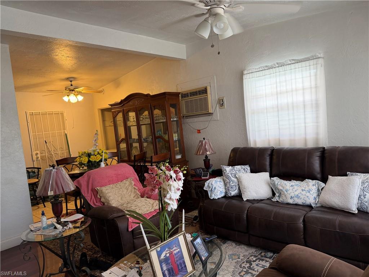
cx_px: 184
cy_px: 138
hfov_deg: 71.6
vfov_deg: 56.8
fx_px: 256
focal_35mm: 24
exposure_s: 1/120
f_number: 1.78
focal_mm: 6.76
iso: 160
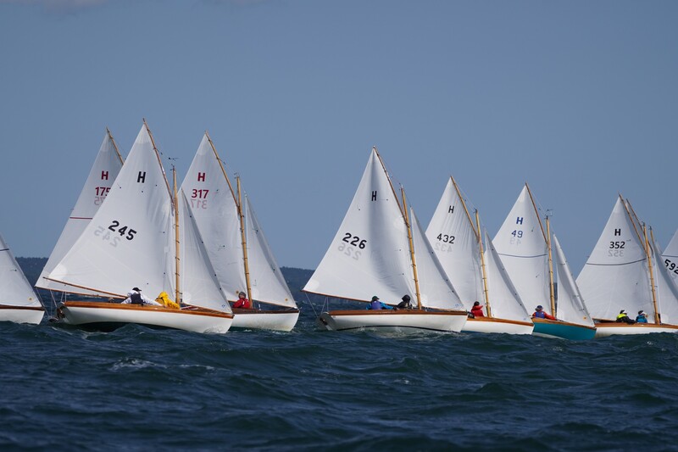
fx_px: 5394
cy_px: 226
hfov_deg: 7.2
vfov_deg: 4.8
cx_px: 339
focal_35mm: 286
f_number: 5.6
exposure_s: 1/1600
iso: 100
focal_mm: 191
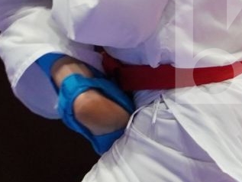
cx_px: -12
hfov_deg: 1.5
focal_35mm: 1364
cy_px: 34
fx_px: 9539
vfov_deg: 1.1
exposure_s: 1/1000
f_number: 4
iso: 2500
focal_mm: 167
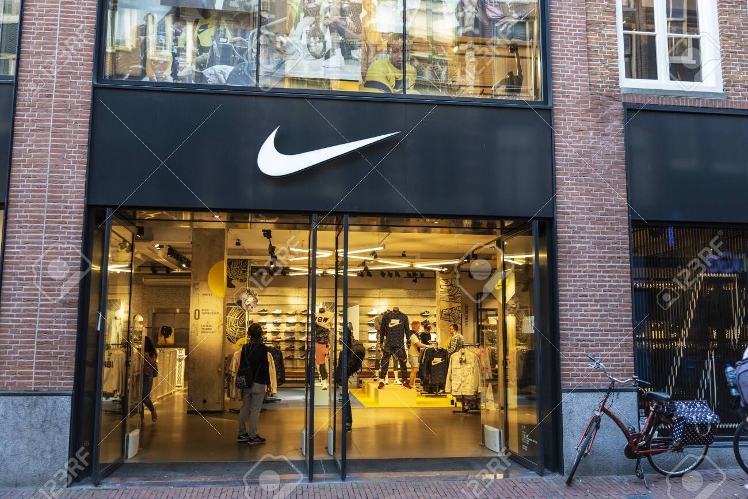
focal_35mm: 34
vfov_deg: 38.9
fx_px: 706
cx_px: 374
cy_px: 250
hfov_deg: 55.8
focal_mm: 34
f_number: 4.5
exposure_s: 1/60
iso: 200
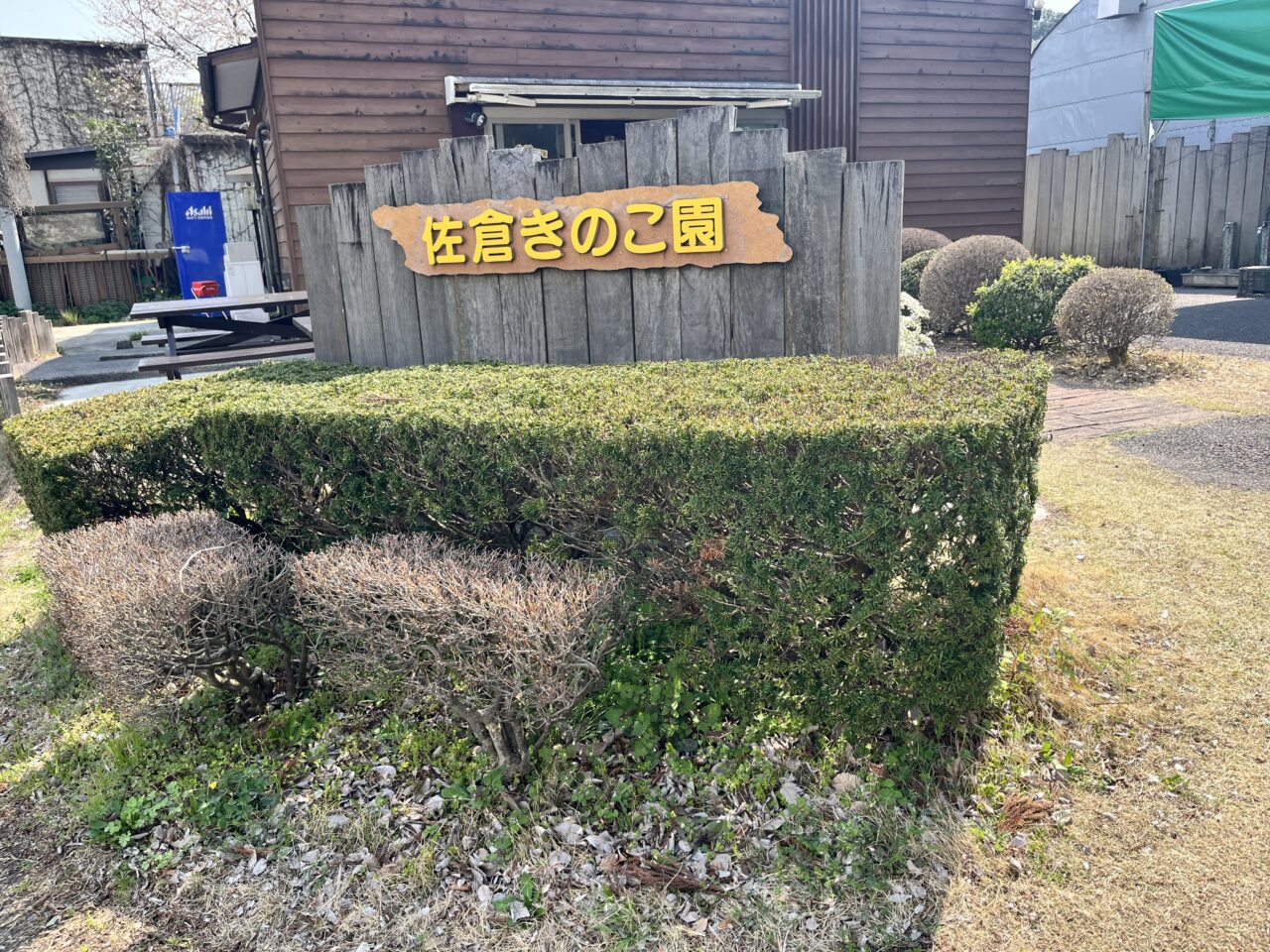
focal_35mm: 26
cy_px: 476
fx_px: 954
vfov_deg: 53.1
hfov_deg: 67.3
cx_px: 635
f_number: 1.6
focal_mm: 5.1
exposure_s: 1/967
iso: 50
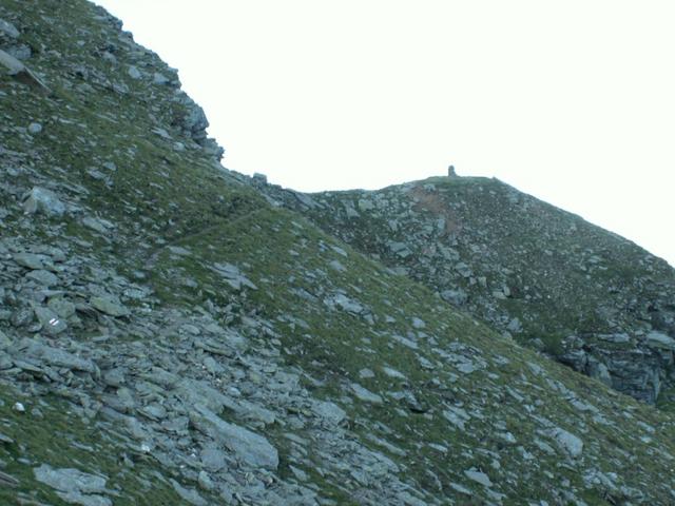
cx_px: 338
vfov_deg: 19.9
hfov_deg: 26.3
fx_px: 1443
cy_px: 253
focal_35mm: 74
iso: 50
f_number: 7.1
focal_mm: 12.4
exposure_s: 1/25
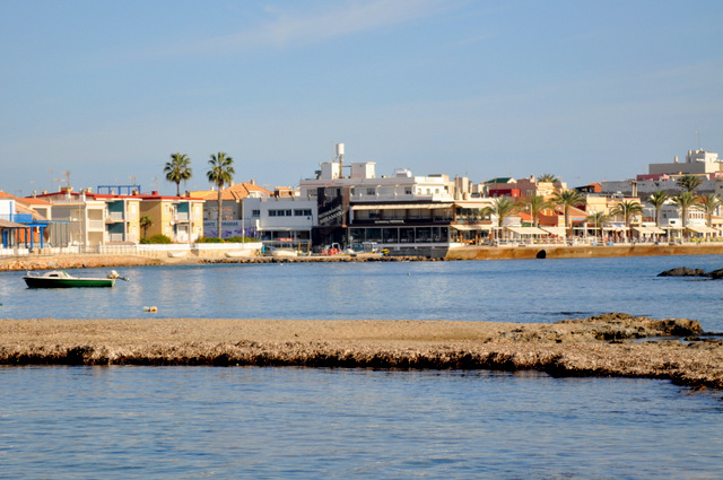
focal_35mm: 128
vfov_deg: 10.7
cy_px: 240
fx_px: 2557
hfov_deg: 16.1
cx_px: 362
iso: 200
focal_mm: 85
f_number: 4.5
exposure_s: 1/1250
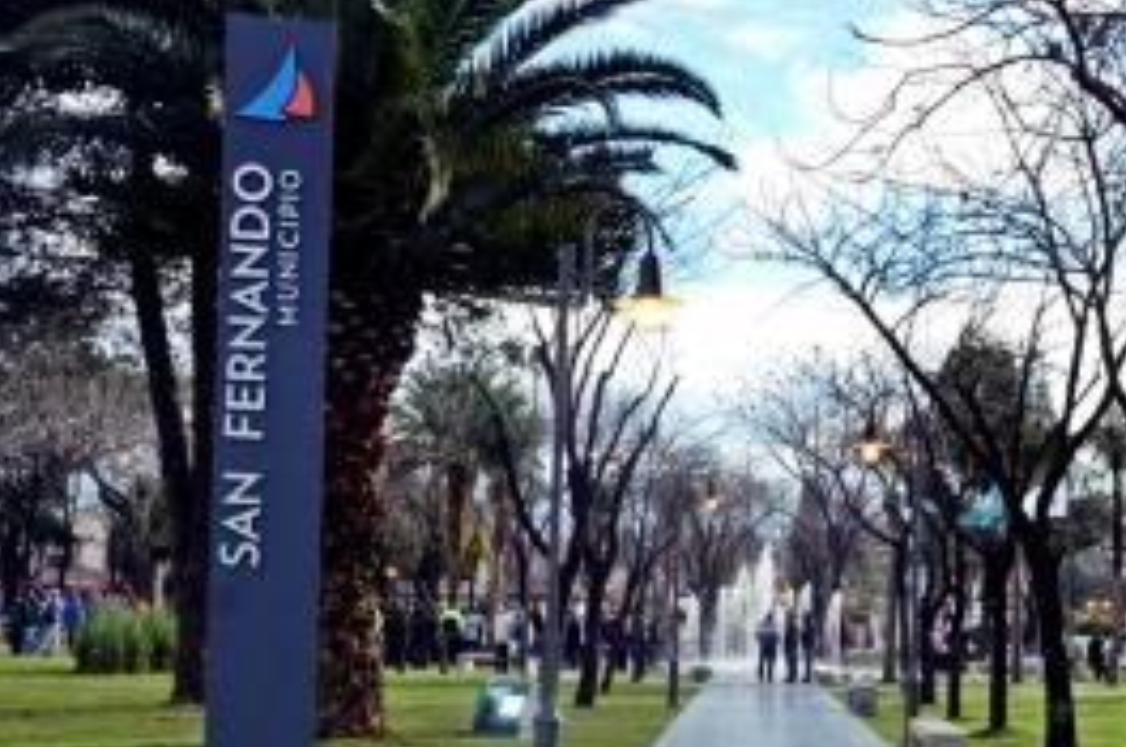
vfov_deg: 23.9
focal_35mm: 56
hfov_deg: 35.4
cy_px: 531
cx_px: 746
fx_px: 1748
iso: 1250
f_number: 7.1
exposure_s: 1/1250
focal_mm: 22
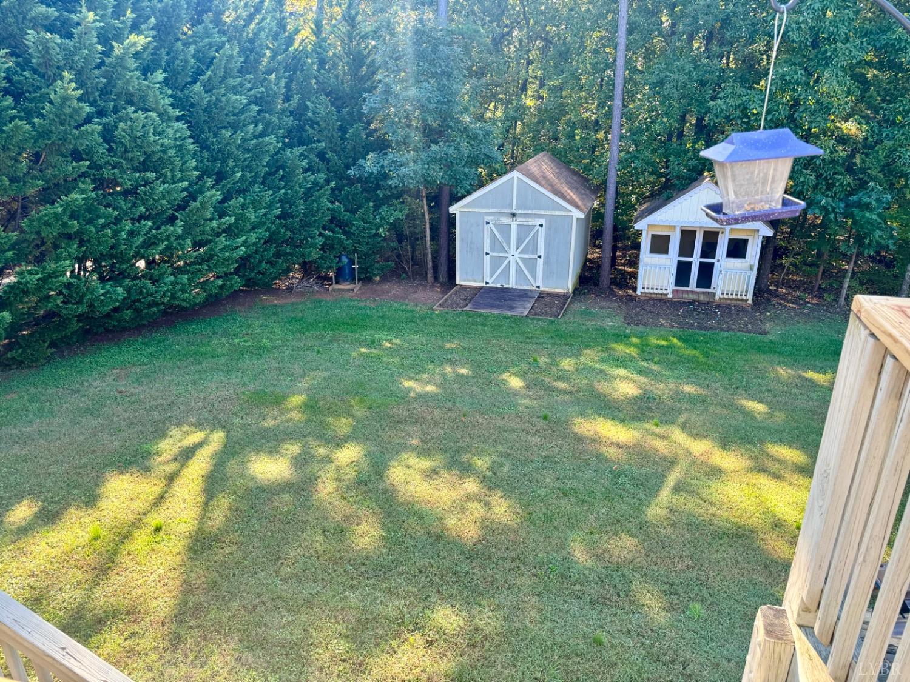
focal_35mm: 24
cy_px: 341
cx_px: 455
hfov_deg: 71.6
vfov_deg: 56.8
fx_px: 631
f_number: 1.78
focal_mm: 6.76
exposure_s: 1/150
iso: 64
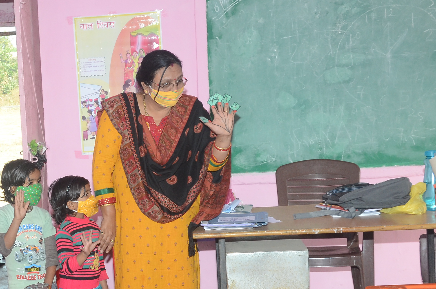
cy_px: 192
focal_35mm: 80
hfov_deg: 24.9
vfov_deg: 16.9
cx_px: 73
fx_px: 967
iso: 800
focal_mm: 28
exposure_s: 1/160
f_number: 10
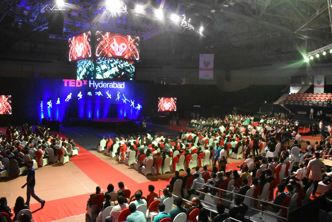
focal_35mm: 27
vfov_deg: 47.9
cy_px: 111
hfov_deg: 67.4
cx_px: 166
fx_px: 249
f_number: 6.3
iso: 14400
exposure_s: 1/100
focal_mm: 18
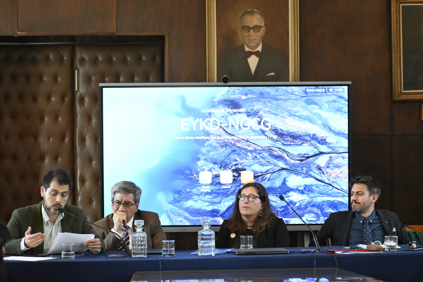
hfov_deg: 19.5
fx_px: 1234
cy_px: 141
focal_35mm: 105
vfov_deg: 13.0
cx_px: 212
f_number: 4.5
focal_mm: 70
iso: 7200
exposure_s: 1/125
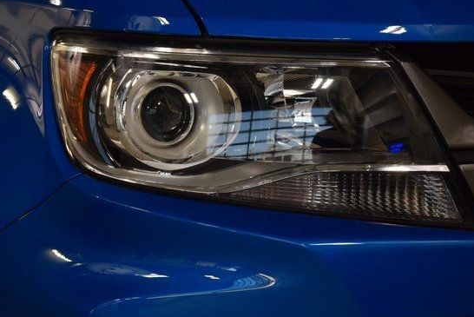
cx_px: 250
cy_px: 156
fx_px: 1621
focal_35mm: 123
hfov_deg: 16.6
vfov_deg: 11.2
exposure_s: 1/125
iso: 1600
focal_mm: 70
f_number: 9
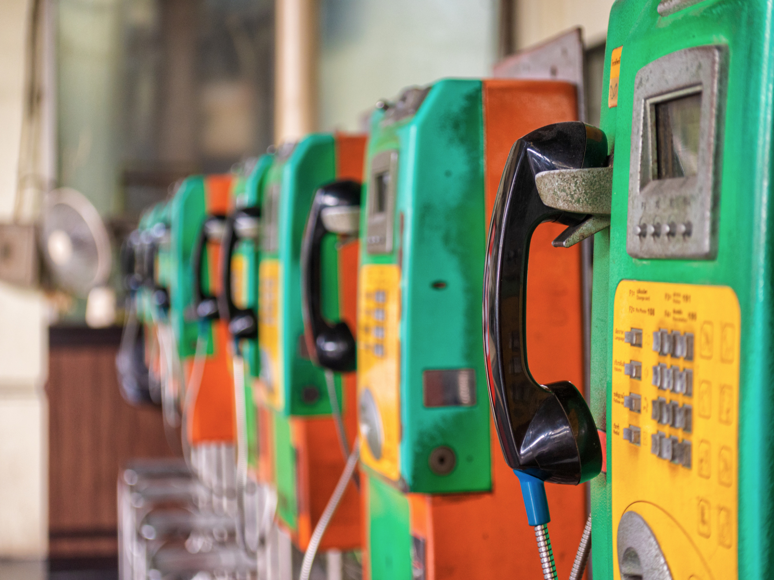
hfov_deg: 27.8
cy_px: 290
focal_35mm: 70
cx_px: 387
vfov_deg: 21.0
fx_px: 1565
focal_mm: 35
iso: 400
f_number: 2.8
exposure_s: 1/15
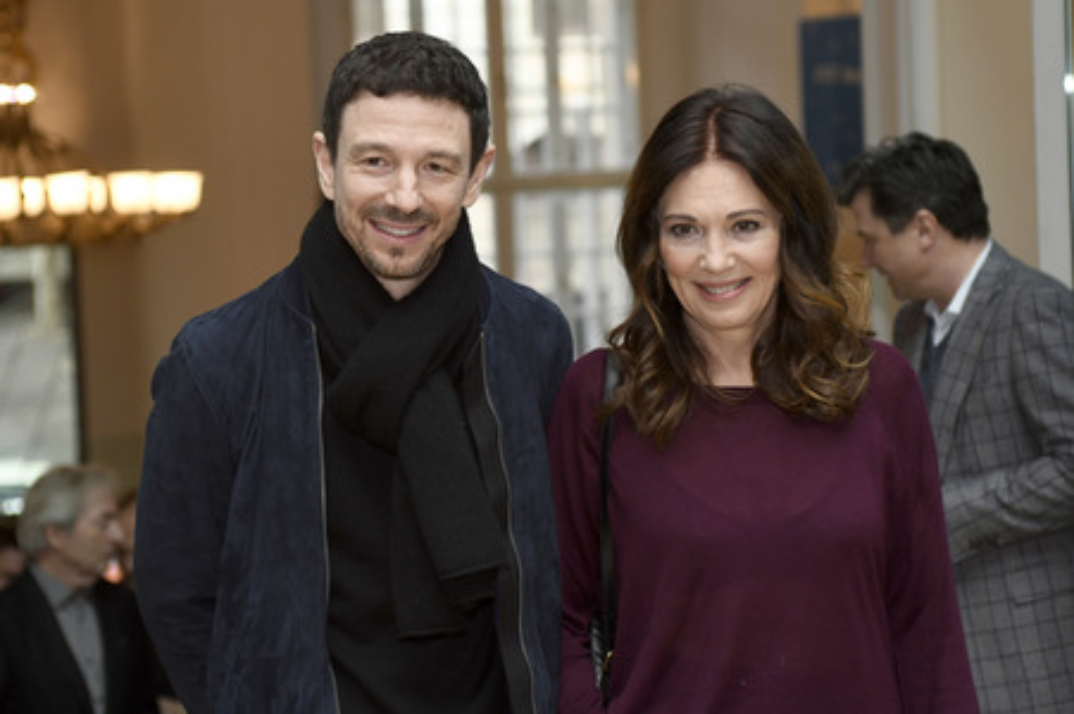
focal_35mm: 70
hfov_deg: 28.9
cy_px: 357
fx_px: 2087
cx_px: 537
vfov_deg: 19.4
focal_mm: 70
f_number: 4
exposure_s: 1/500
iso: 1000
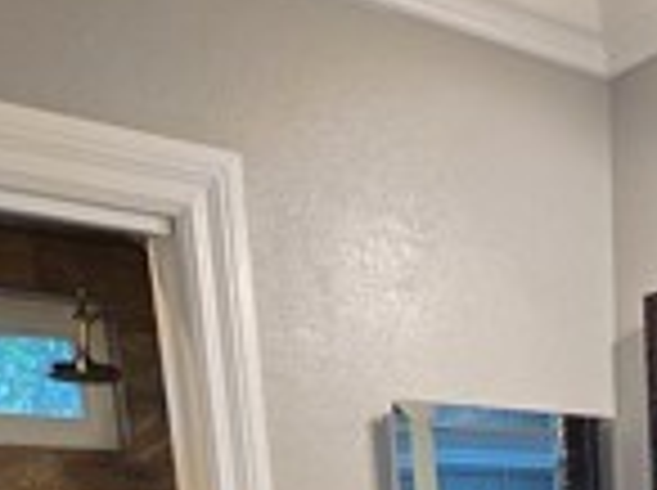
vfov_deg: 18.8
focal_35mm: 57
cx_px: 639
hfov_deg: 31.6
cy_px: 913
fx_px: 1080
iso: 100
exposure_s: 1/60
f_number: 2.2
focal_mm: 2.2
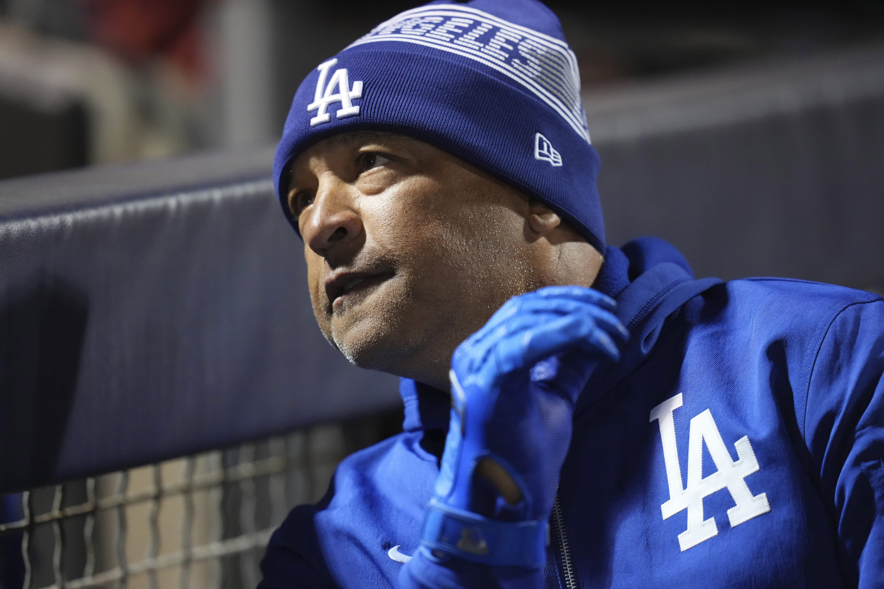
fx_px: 9821
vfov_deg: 3.4
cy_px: 294
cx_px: 442
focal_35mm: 400
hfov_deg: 5.2
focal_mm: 400
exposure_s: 1/800
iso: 6400
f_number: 2.8
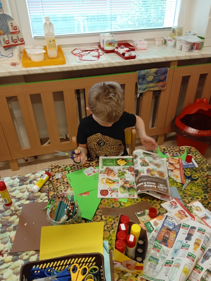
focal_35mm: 28
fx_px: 228
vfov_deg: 63.4
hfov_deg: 49.7
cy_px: 140
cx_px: 106
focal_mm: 3.43
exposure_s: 1/25
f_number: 2.2
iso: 185
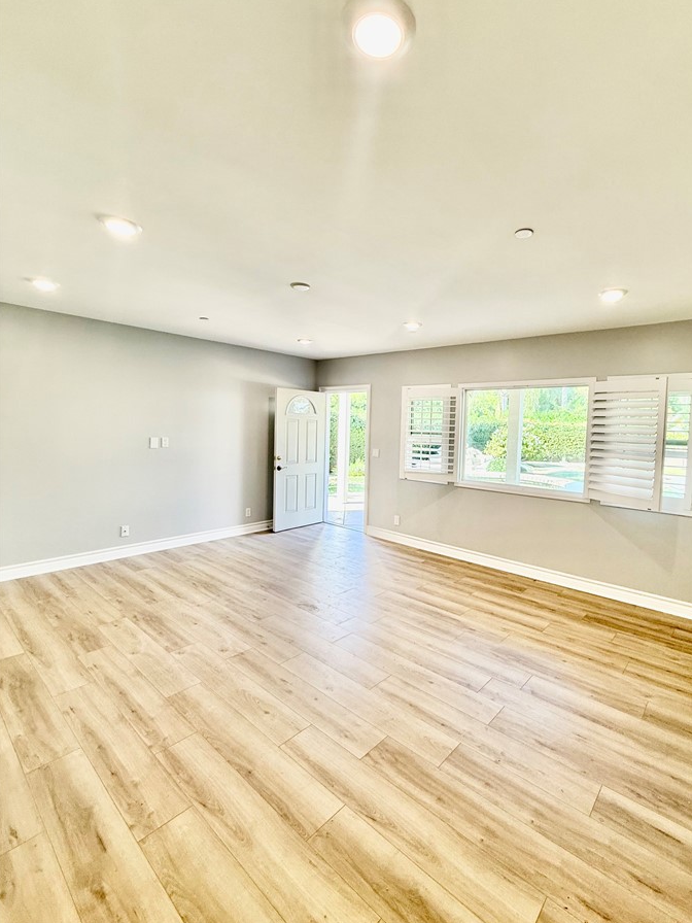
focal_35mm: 16
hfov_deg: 77.7
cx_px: 391
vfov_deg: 94.5
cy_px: 449
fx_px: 426
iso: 80
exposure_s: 1/120
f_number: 2.2
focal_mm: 2.22
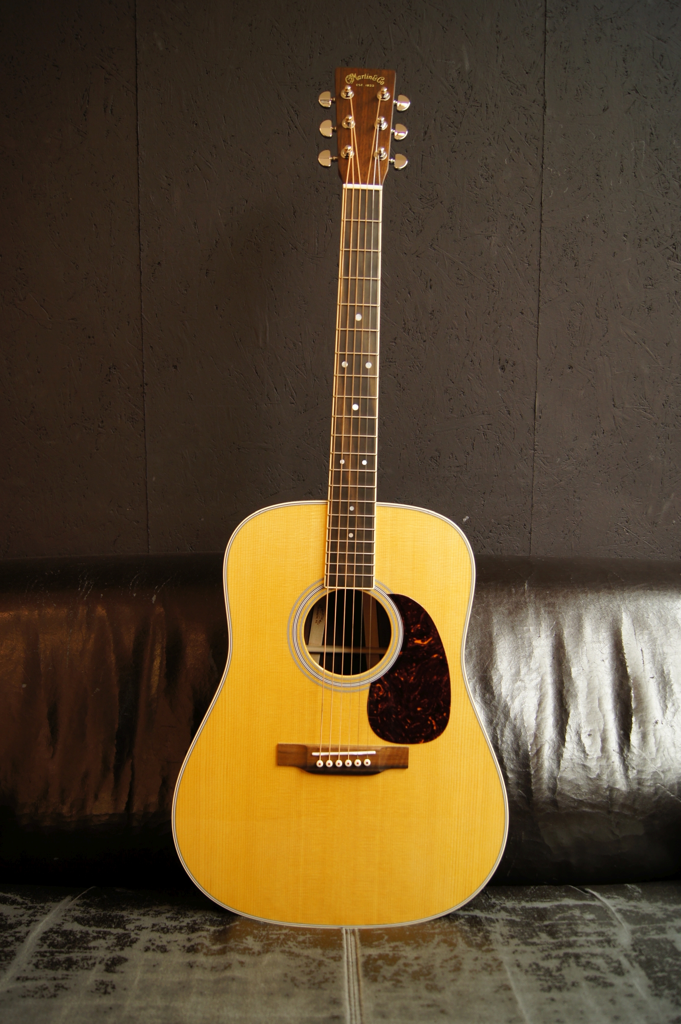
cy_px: 512
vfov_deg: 62.0
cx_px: 340
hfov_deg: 43.5
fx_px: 853
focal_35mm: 30
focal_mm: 20
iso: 100
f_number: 3.5
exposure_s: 1/6
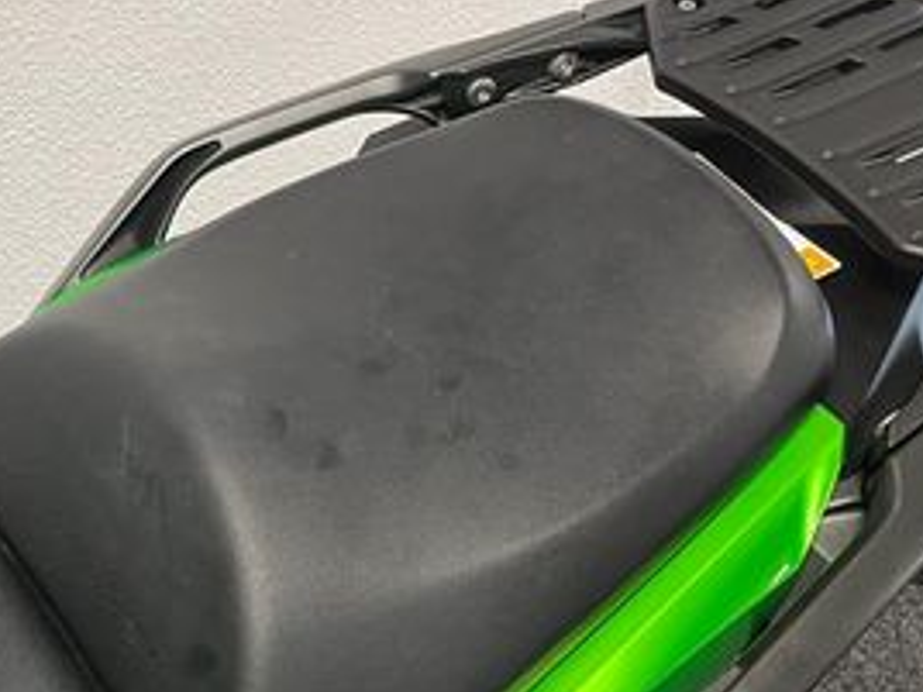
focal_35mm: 62
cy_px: 589
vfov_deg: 23.2
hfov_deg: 29.9
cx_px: 90
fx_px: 1653
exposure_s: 1/50
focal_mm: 5.1
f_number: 1.6
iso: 100
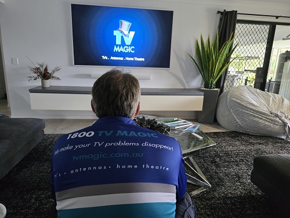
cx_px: 145
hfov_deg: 73.9
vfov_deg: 58.9
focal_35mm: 23
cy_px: 109
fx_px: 193
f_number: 1.7
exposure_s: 1/120
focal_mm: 6.3
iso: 1000
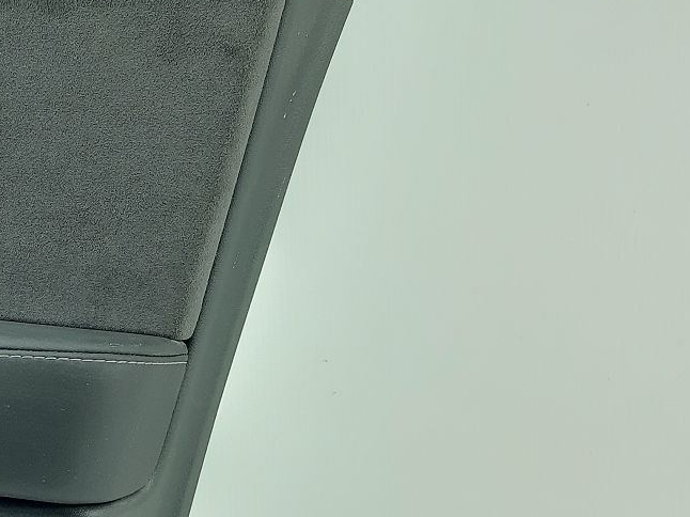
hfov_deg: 25.7
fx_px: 1415
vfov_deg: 20.7
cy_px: 292
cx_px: -40
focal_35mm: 71
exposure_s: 1/50
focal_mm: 3.93
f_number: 1.7
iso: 160
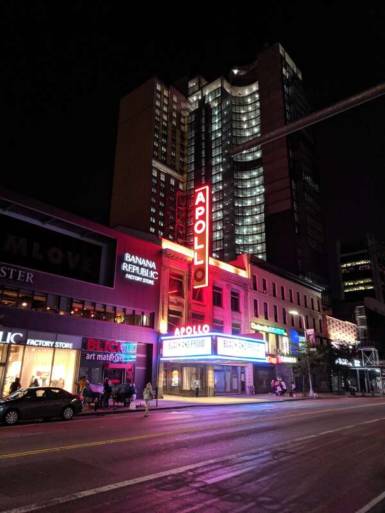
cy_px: 256
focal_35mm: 26
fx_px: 386
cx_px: 192
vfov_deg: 67.3
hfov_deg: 53.1
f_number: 2
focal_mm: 4.67
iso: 608
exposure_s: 1/30
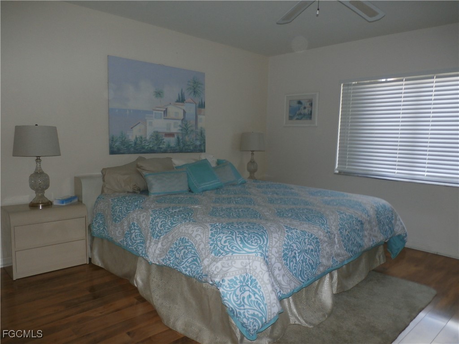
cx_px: 230
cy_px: 172
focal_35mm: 25
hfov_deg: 69.4
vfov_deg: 54.9
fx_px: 331
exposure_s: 1/30
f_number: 3
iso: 200
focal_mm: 4.5
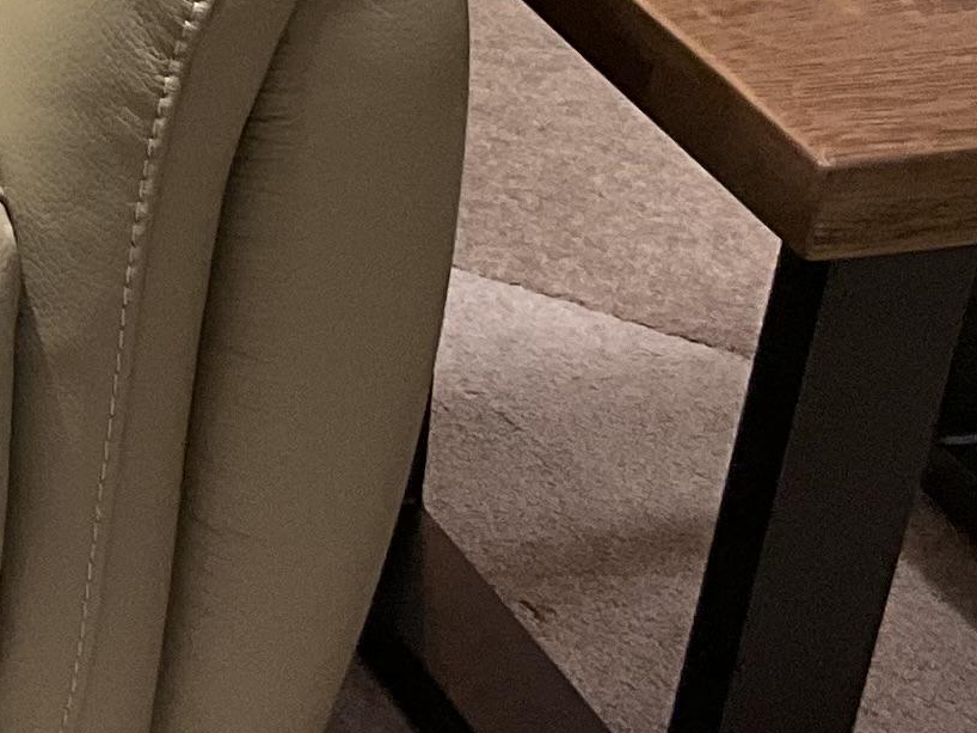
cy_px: -343
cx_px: -725
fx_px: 4035
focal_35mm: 143
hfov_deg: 12.7
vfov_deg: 10.1
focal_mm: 3
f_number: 1.8
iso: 64
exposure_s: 1/50
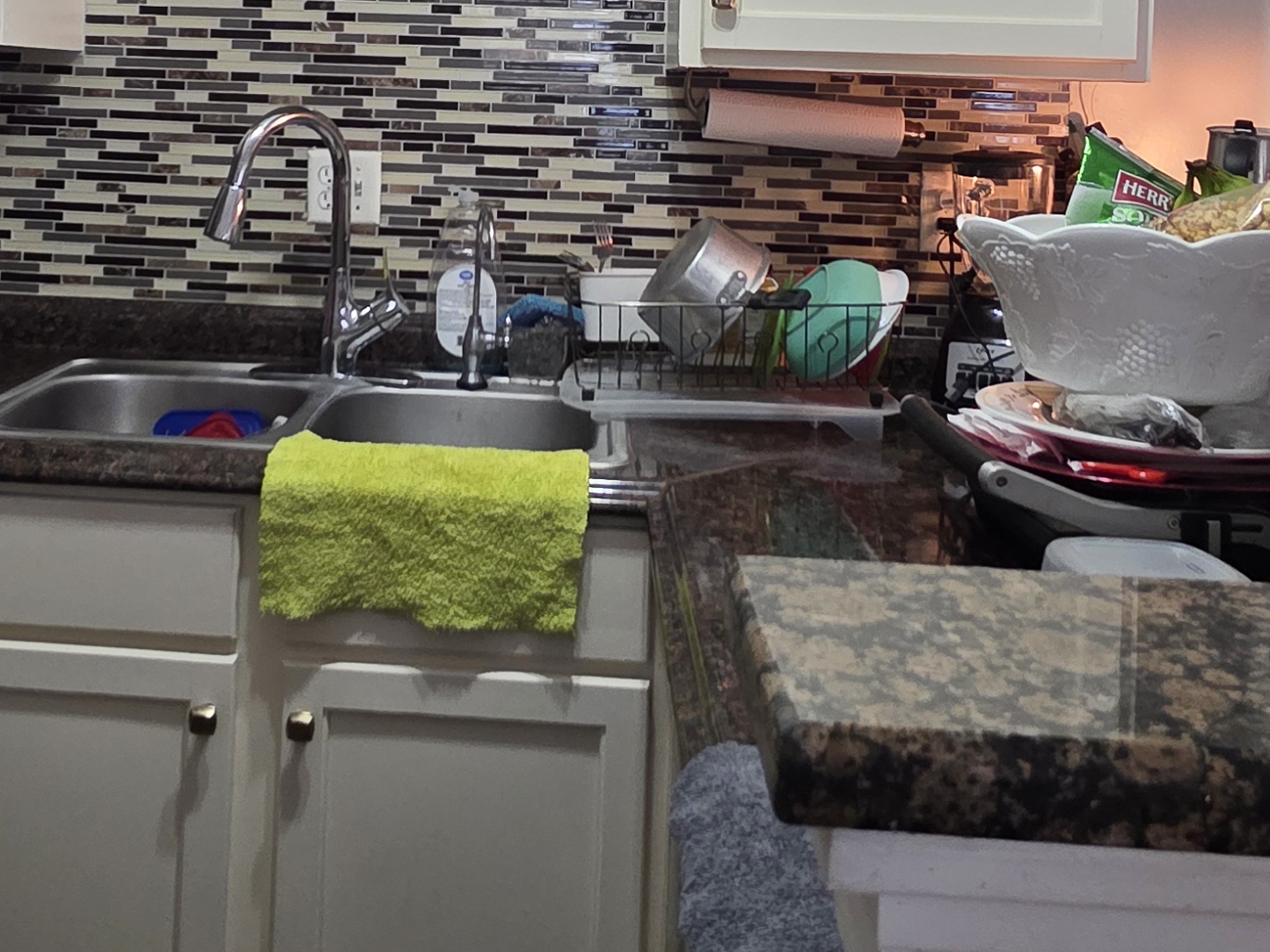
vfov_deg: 36.9
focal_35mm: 36
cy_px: 83
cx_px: 494
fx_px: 1321
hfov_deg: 50.9
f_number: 1.9
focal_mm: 2.2
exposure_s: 1/60
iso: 400
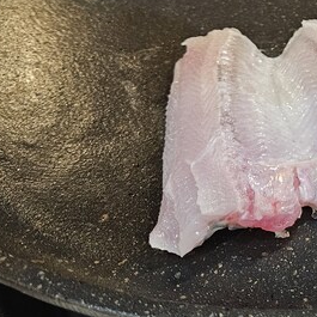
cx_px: 427
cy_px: 56
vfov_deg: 24.5
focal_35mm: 69
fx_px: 715
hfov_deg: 22.1
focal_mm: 5.4
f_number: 1.8
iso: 640
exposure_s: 1/120
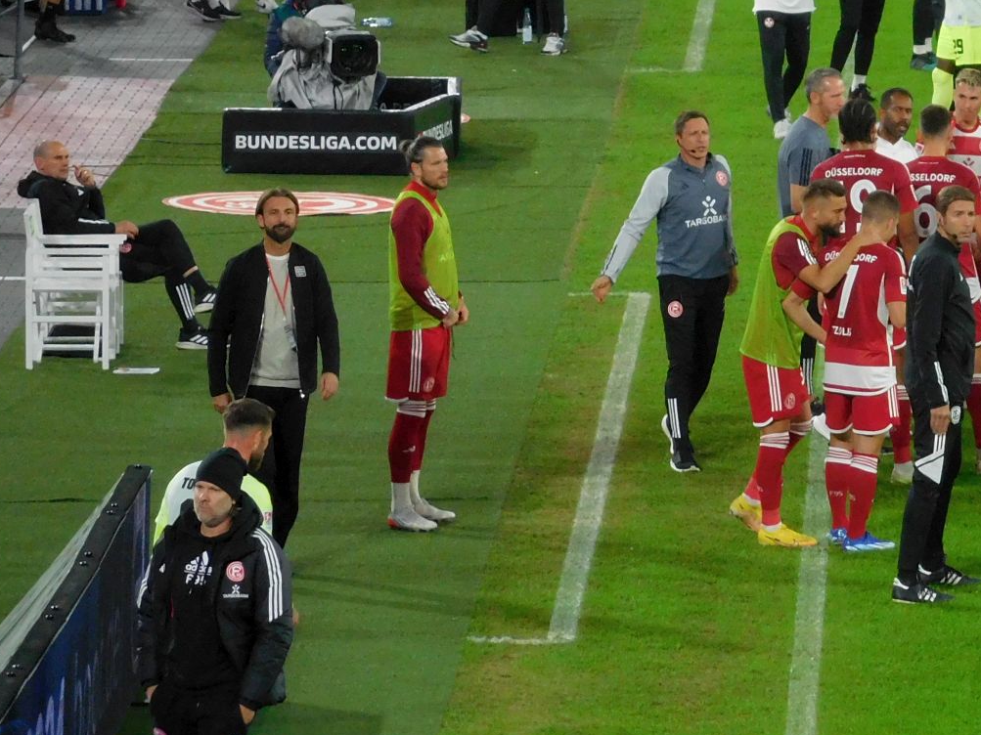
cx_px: 963
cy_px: 152
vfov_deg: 3.7
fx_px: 11306
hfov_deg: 5.0
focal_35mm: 399
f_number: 5.4
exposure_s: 1/100
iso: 400
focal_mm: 35.7
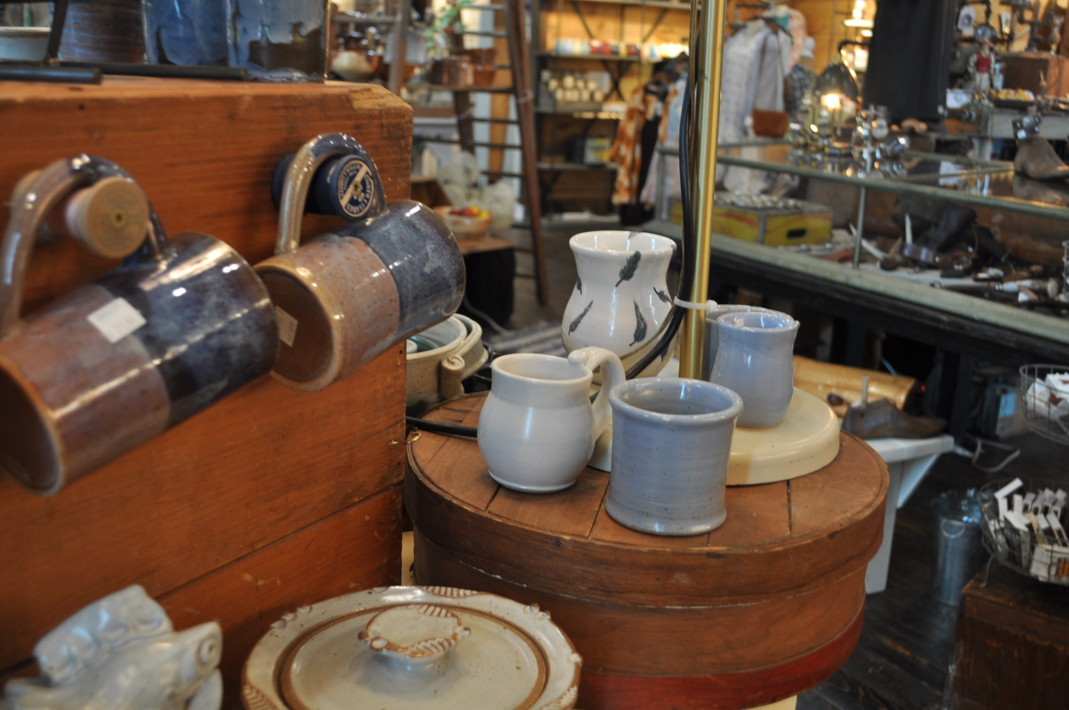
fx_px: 1068
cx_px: 534
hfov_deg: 53.2
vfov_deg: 36.8
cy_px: 355
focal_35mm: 36
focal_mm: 24
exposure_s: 1/6
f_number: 4
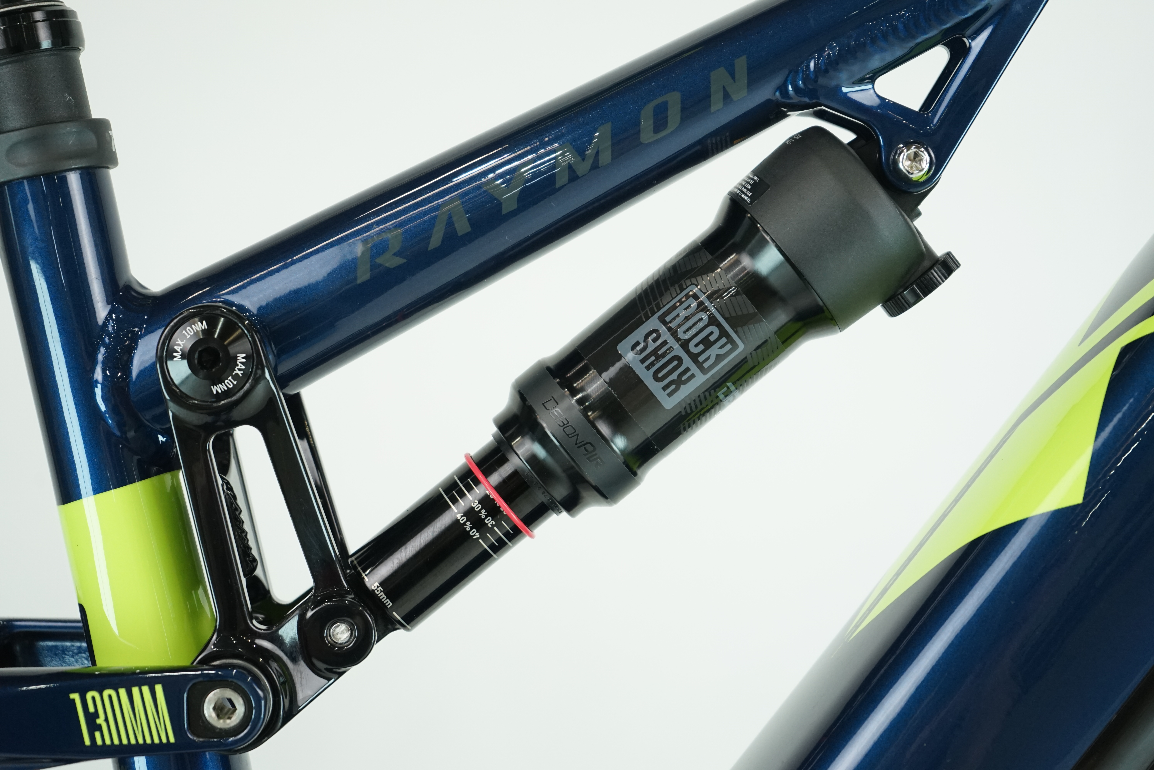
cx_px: 577
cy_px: 385
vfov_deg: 19.5
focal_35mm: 70
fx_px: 2244
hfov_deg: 28.8
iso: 1600
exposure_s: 1/200
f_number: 5.6
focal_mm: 70
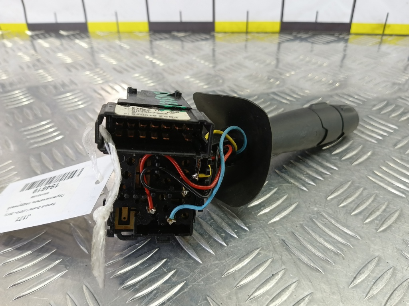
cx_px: 204
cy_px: 153
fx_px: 272
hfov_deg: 73.9
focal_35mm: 23
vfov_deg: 58.9
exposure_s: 1/50
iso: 185
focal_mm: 4.11
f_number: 1.6
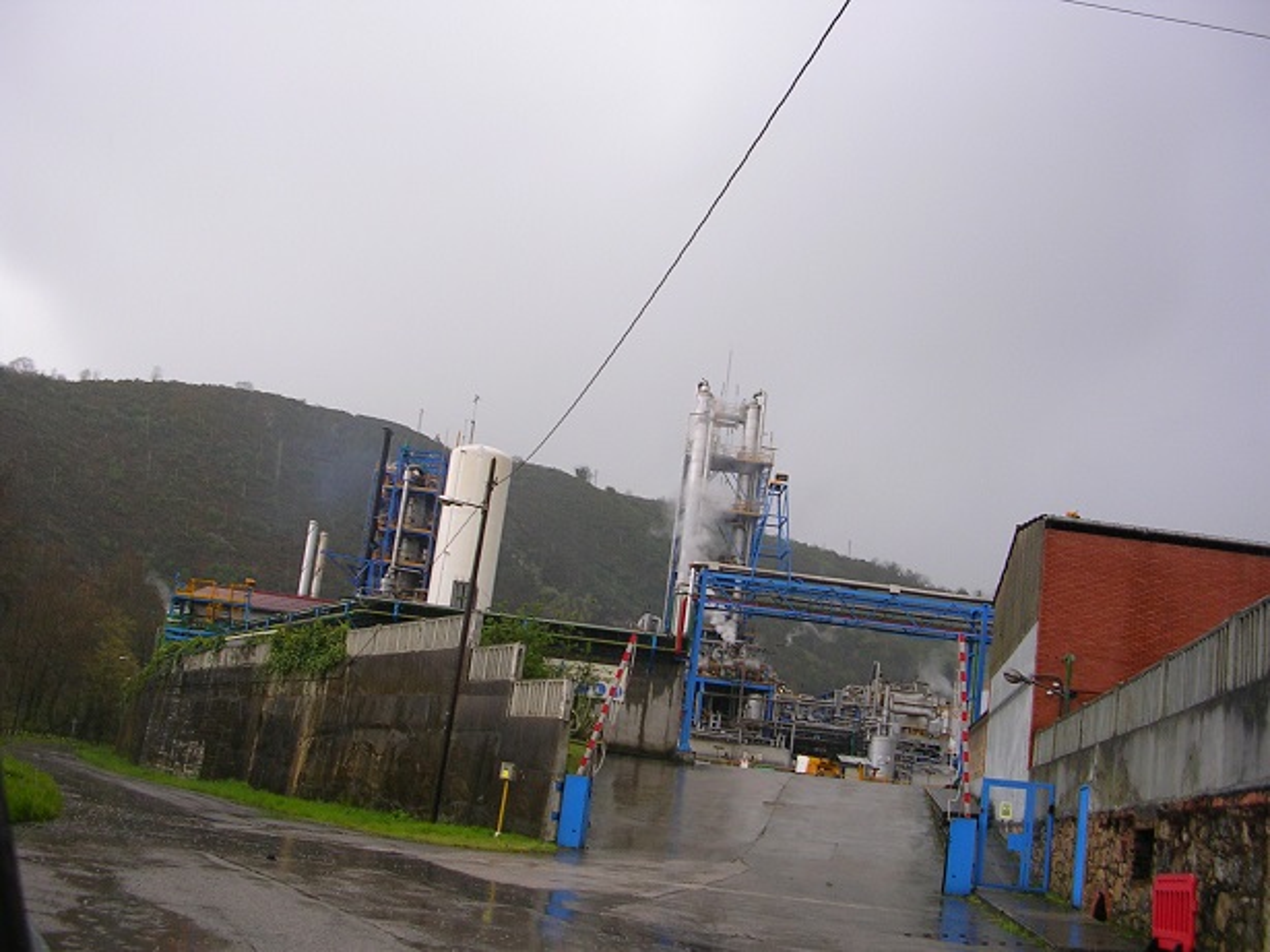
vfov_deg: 37.7
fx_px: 1394
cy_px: 476
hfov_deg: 49.0
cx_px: 635
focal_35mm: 38
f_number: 2.8
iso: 50
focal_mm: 5.8
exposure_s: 1/255
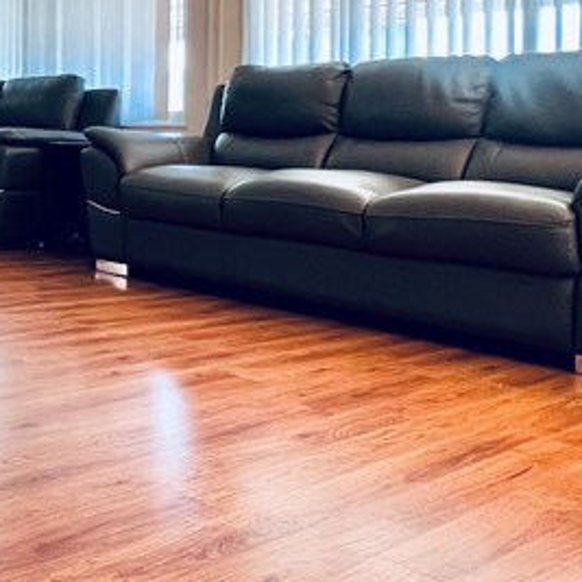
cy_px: 135
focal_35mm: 44
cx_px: -61
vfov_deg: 37.3
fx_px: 837
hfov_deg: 33.4
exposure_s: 1/120
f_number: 1.8
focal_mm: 1.57
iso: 200
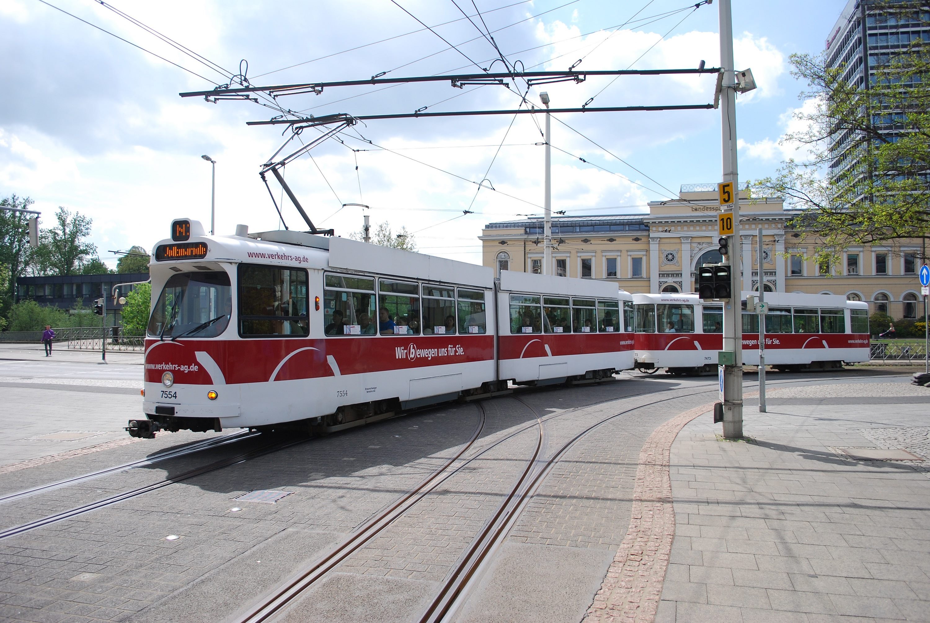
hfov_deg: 67.3
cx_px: 465
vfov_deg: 48.1
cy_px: 312
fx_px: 698
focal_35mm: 27
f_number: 4
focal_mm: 18
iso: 160
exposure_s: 1/1000
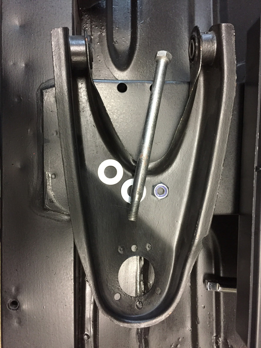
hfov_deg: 48.2
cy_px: 174
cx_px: 130
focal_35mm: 29
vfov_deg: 61.7
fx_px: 292
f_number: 2.2
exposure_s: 1/17
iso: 250
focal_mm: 4.15
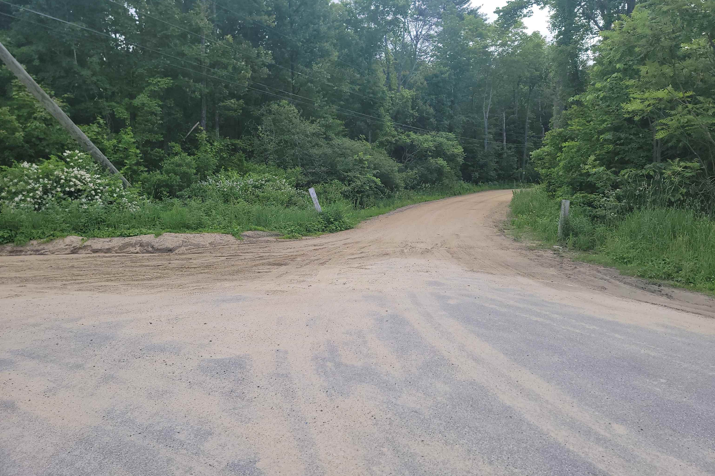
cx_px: 357
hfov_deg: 71.5
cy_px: 210
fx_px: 497
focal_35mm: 25
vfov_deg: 51.2
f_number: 1.8
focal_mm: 6.7
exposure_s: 1/300
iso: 16
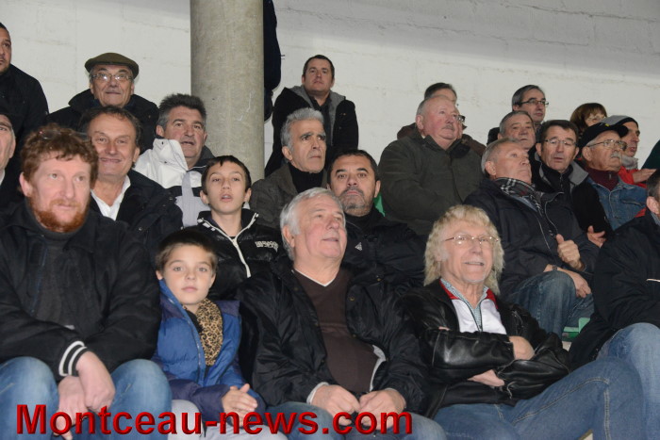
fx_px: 1797
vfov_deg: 14.0
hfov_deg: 20.8
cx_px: 330
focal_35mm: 98
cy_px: 220
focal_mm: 98
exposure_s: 1/100
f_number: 8
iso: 6400
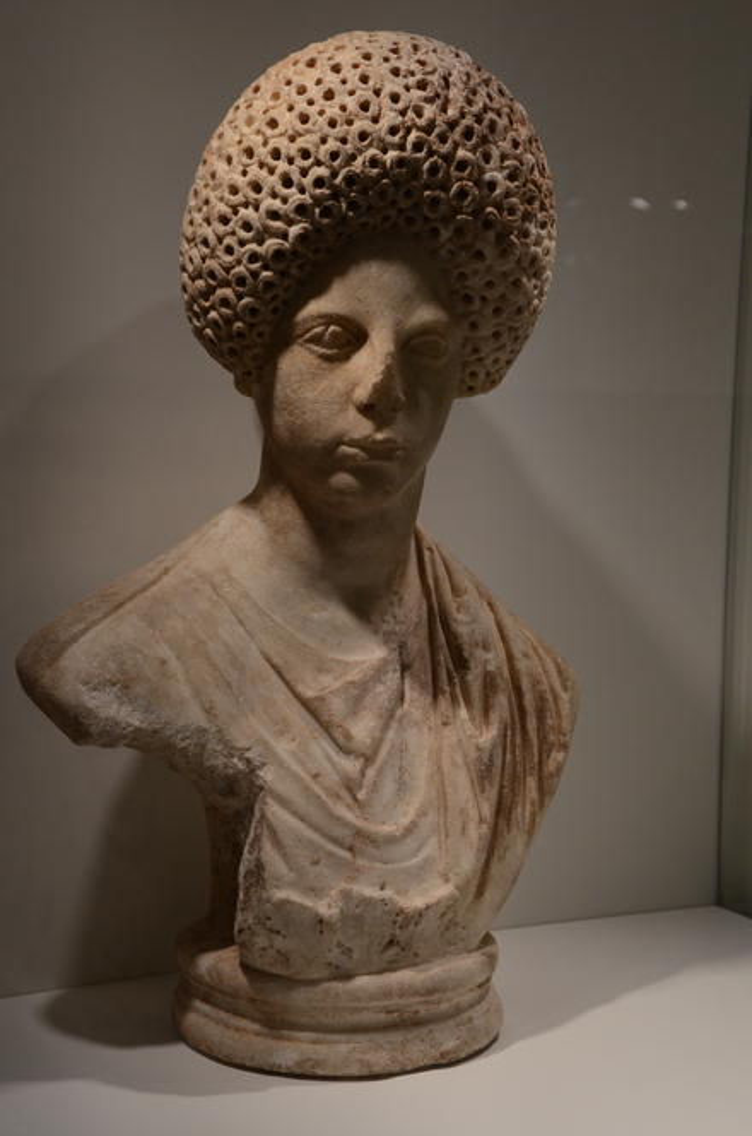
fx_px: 2077
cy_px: 568
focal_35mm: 66
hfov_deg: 20.5
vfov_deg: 30.6
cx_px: 376
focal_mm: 44
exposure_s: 1/80
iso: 1000
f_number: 6.3
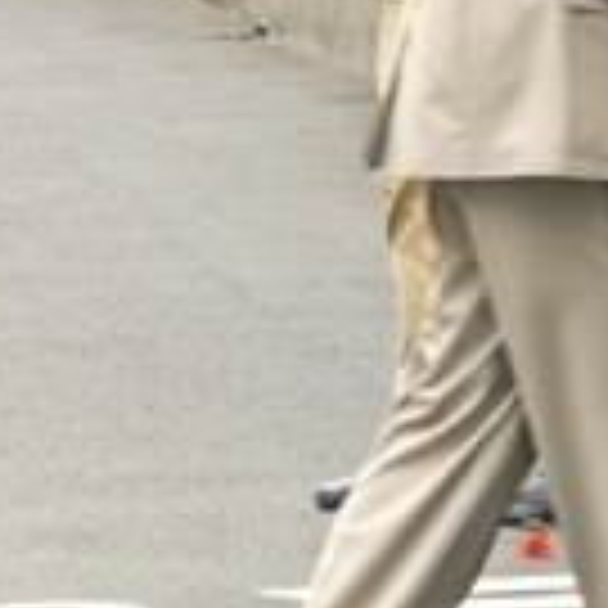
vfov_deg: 4.0
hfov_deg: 4.1
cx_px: 122
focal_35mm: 432
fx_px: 8585
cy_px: -160
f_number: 3.5
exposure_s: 1/100
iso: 80
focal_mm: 16.85
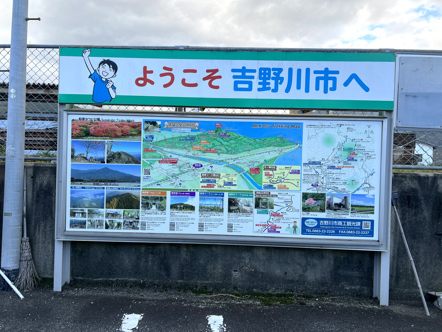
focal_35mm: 26
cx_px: 221
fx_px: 332
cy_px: 166
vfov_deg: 53.1
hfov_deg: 67.3
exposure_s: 1/758
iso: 50
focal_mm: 5.7
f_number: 1.5
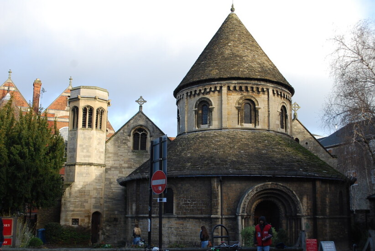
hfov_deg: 44.9
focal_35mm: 44
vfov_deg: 31.0
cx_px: 188
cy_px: 126
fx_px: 454
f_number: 5.6
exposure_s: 1/125
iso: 140
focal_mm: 29
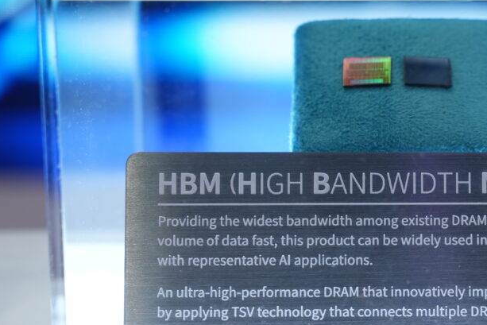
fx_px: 1854
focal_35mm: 137
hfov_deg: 14.9
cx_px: 378
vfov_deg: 10.0
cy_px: 224
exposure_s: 1/60
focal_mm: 54.7
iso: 400
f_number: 5
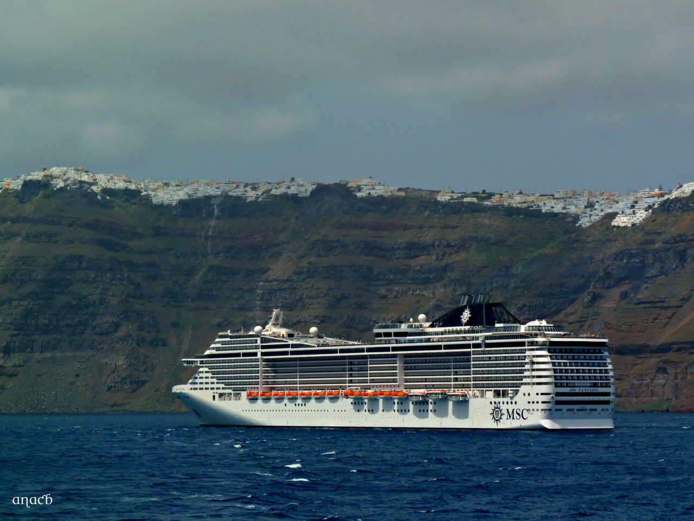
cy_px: 260
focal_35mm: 113
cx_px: 347
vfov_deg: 13.1
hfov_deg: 17.4
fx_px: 2265
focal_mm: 20.1
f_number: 8
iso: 80
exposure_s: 1/800
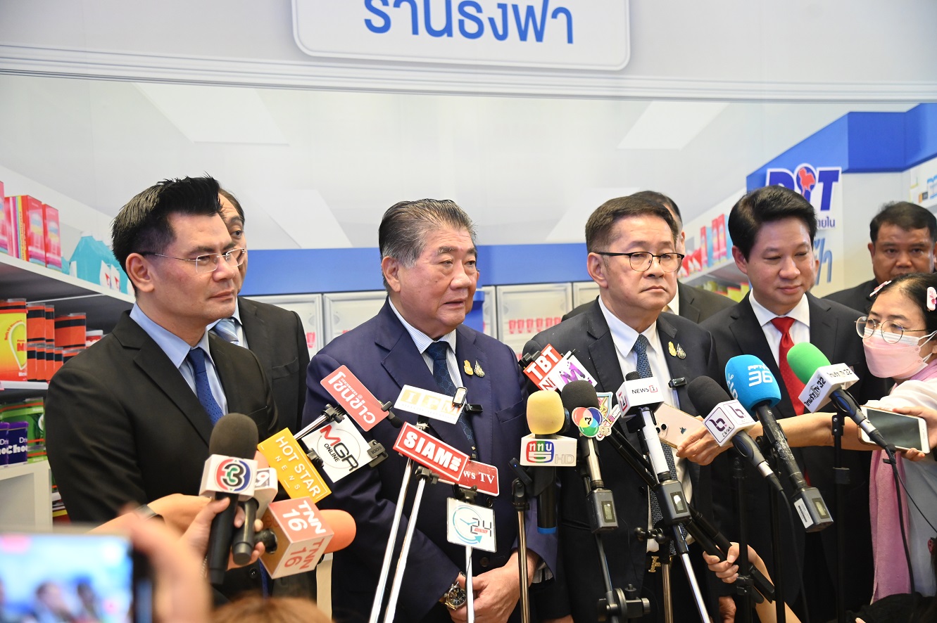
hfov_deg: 41.1
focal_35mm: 48
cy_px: 312
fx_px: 1249
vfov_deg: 28.0
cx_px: 468
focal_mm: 48
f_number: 4
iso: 5600
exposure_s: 1/320
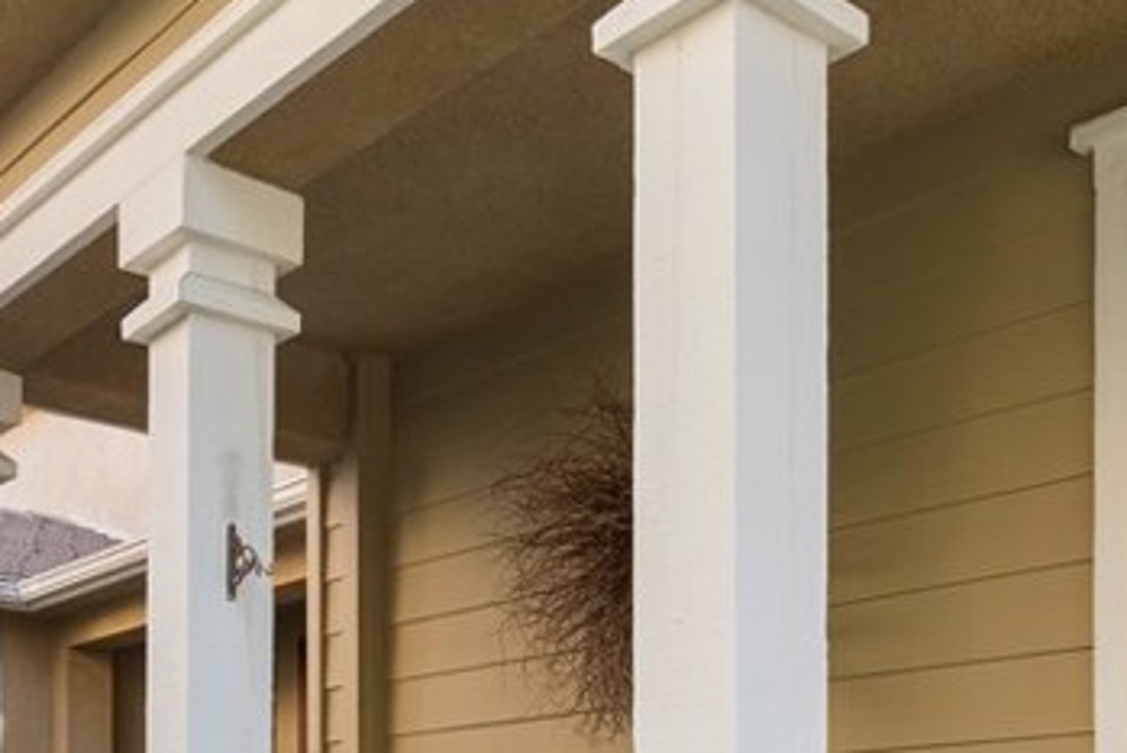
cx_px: 543
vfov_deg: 25.3
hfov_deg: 41.9
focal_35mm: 47
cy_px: 939
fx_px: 1472
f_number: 11
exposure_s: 1/20
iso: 320
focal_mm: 16
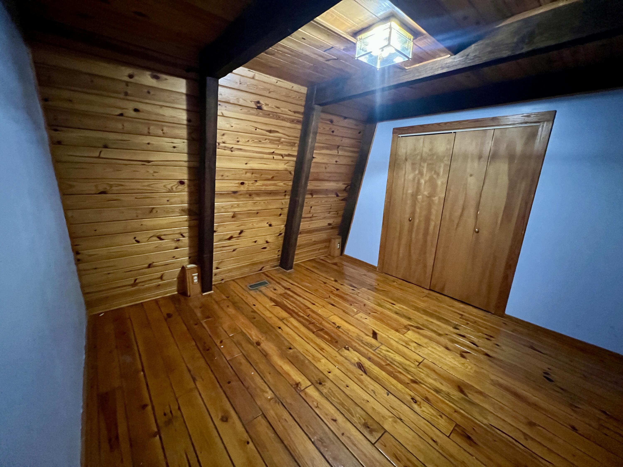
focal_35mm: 13
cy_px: 234
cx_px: 312
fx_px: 234
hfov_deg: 106.2
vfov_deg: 89.9
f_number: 1.8
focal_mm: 1.57
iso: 1250
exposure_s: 1/30
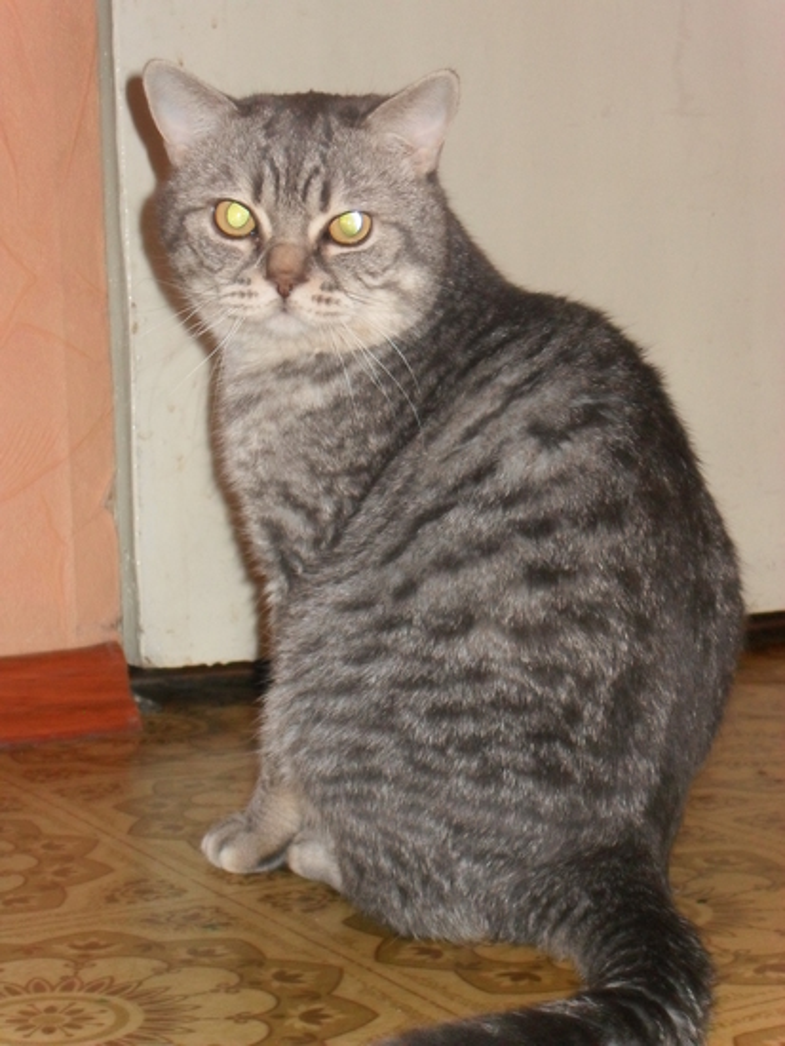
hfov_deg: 18.4
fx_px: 2417
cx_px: 392
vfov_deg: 24.4
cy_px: 523
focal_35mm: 80
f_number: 4.4
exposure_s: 1/60
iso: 400
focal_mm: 14.1
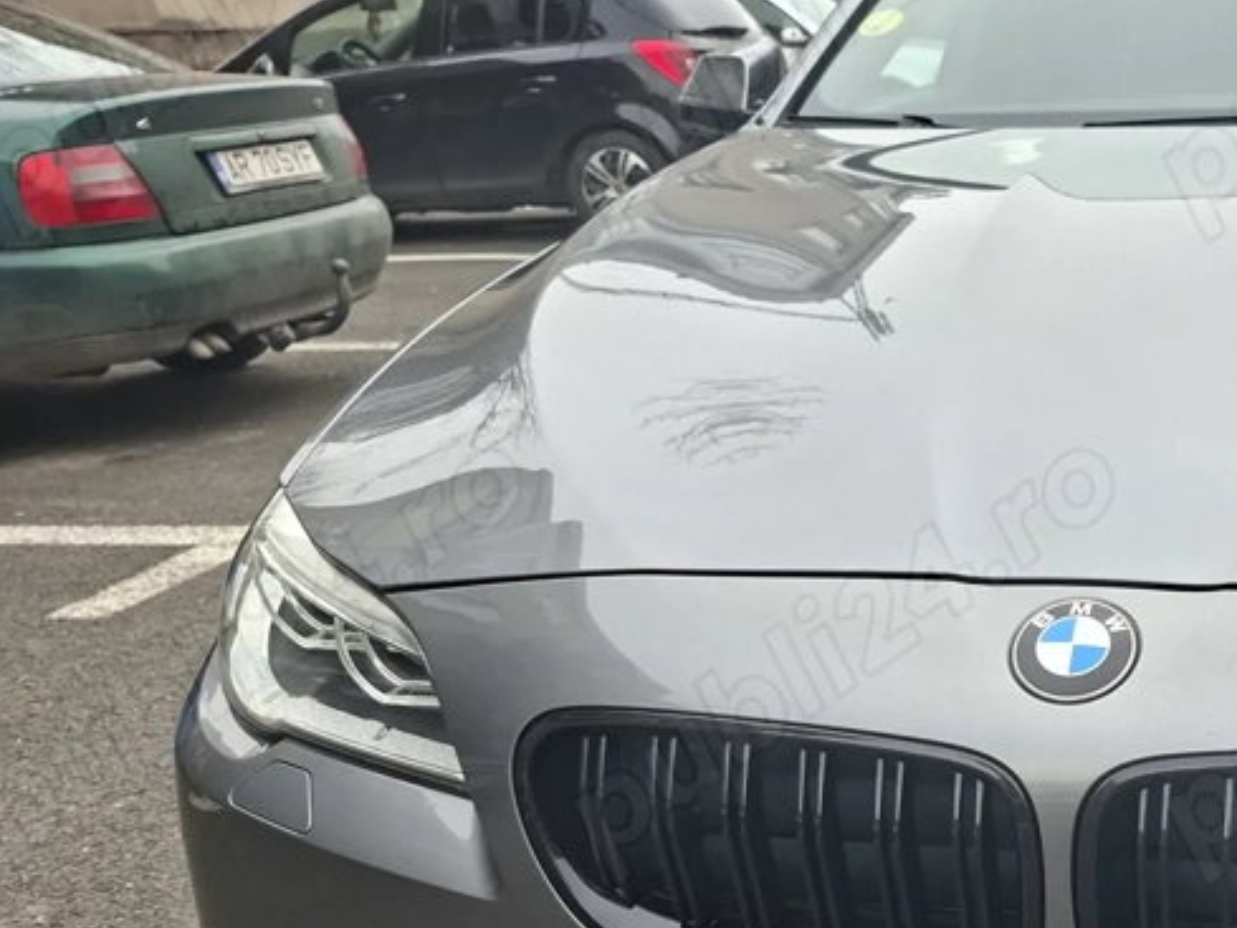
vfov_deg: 30.4
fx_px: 1680
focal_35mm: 47
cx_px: 1136
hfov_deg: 37.5
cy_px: 695
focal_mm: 5.54
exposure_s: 1/336
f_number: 1.8
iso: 50
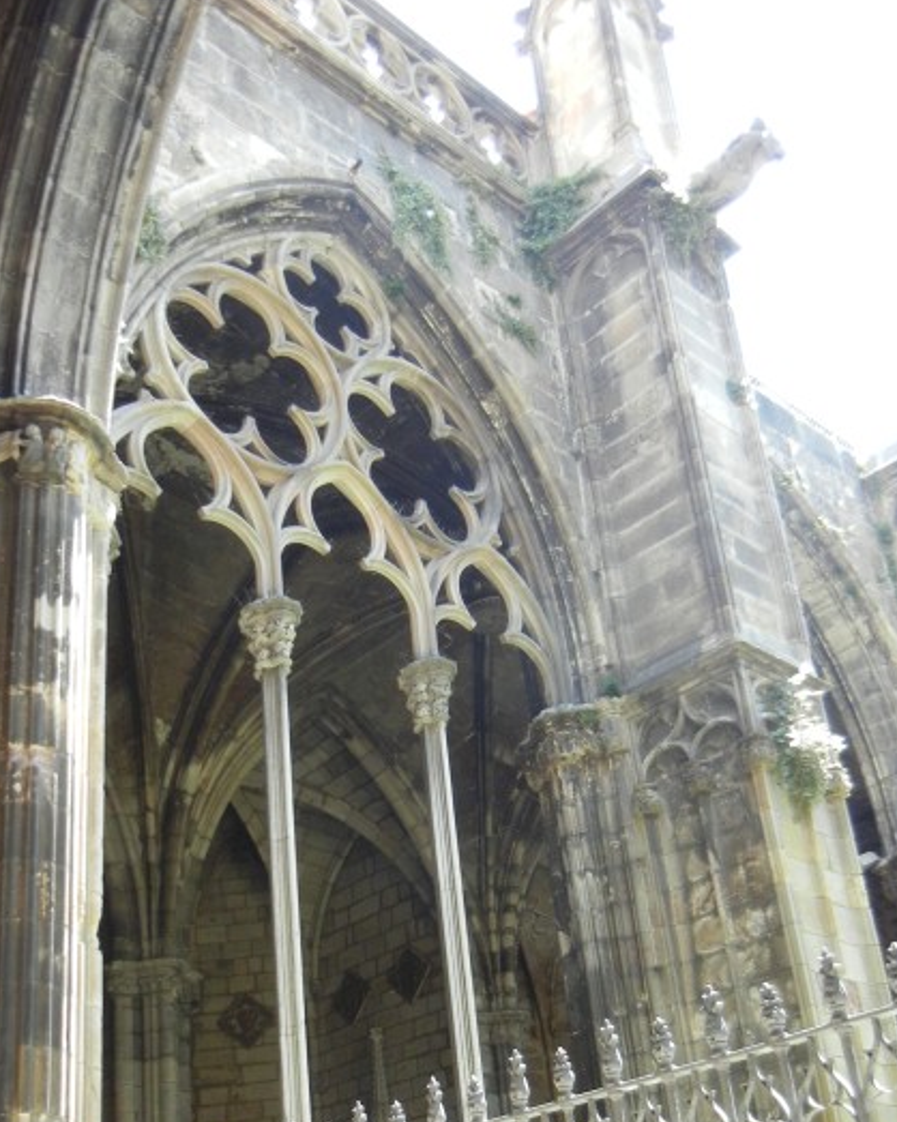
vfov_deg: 41.9
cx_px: 382
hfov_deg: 34.8
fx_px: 1428
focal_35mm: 43
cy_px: 804
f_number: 3.5
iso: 530
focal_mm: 5.4
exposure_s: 1/250
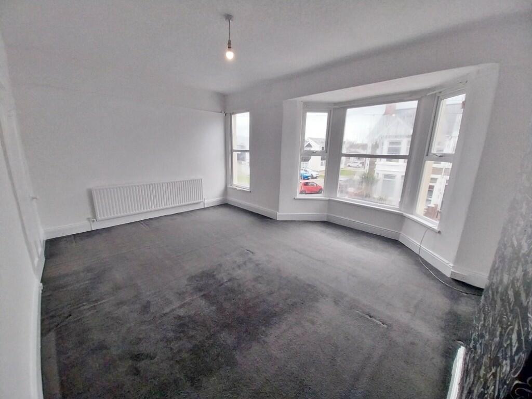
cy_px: 200
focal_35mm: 13
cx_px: 266
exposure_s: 1/100
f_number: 2.2
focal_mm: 1.13
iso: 64
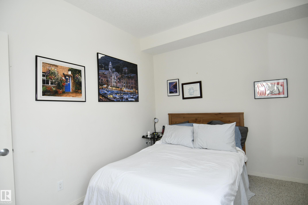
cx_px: 154
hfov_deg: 90.0
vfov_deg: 67.4
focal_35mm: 18
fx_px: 154
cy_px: 102
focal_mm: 12
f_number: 4
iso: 200
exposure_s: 1/60
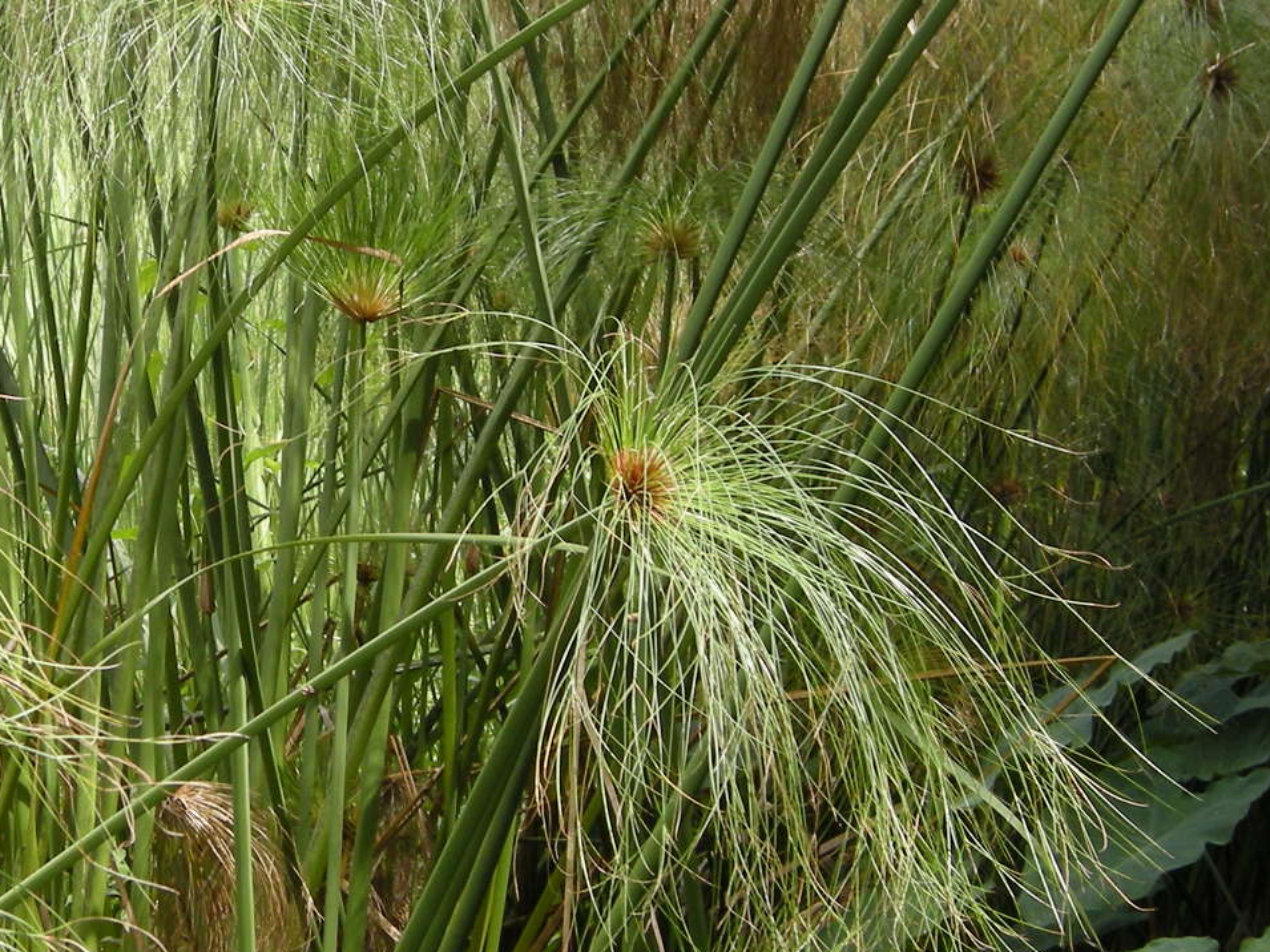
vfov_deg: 16.8
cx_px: 303
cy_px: 569
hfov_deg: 22.0
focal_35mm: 88
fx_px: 3228
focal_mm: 7.5
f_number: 3.8
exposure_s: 1/97
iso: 64
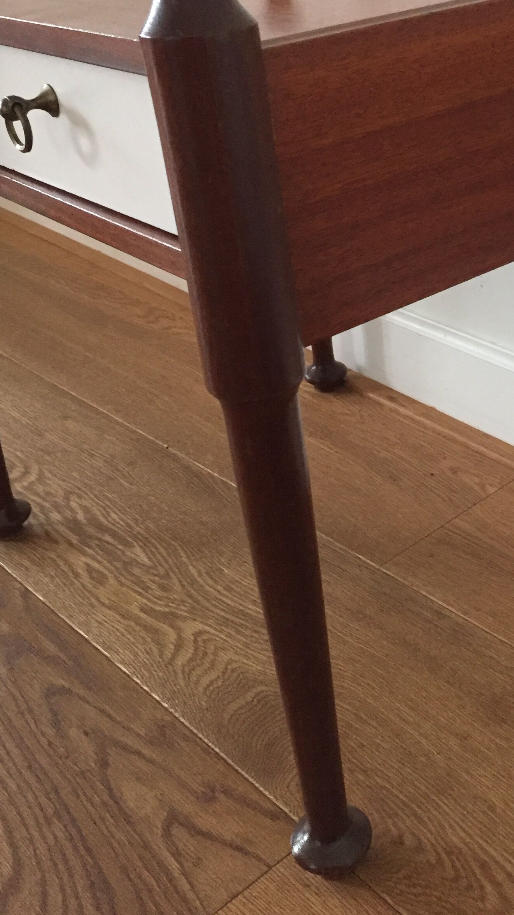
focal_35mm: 44
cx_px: 414
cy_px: 329
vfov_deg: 45.9
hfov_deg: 26.6
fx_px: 1066
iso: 250
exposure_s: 1/25
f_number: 2.2
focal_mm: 4.15
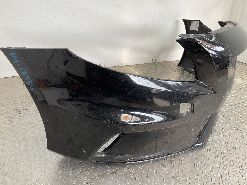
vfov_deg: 48.2
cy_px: 92
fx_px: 207
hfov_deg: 61.7
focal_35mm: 29
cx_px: 124
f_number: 1.8
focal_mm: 3
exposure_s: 1/130
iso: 16
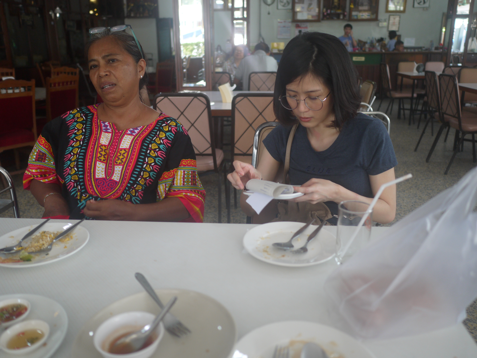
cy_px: 179
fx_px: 413
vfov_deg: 46.8
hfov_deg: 60.0
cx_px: 238
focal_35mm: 30
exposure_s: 1/160
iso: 160
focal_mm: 15
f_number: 1.7
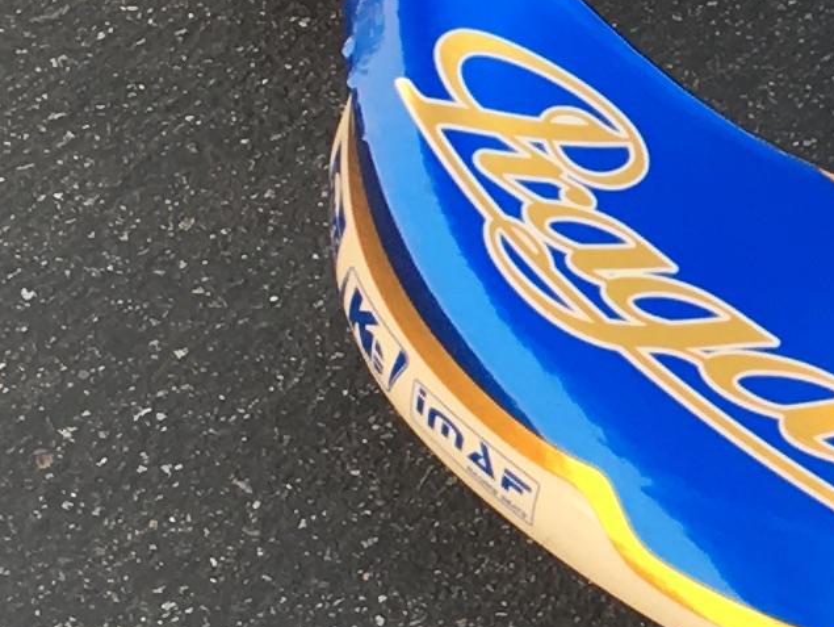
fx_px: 4436
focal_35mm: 184
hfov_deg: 9.9
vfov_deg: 7.8
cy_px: -585
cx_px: 1755
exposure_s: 1/161
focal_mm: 4.15
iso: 25
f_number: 2.2
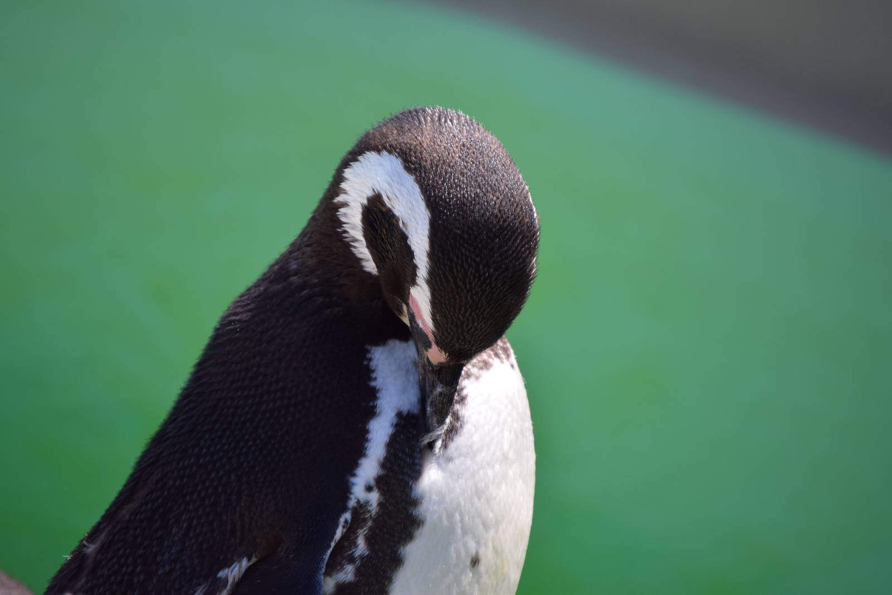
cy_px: 298
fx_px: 7433
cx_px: 446
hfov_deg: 6.9
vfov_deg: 4.6
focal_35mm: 300
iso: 400
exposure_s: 1/1250
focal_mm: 200
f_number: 5.6
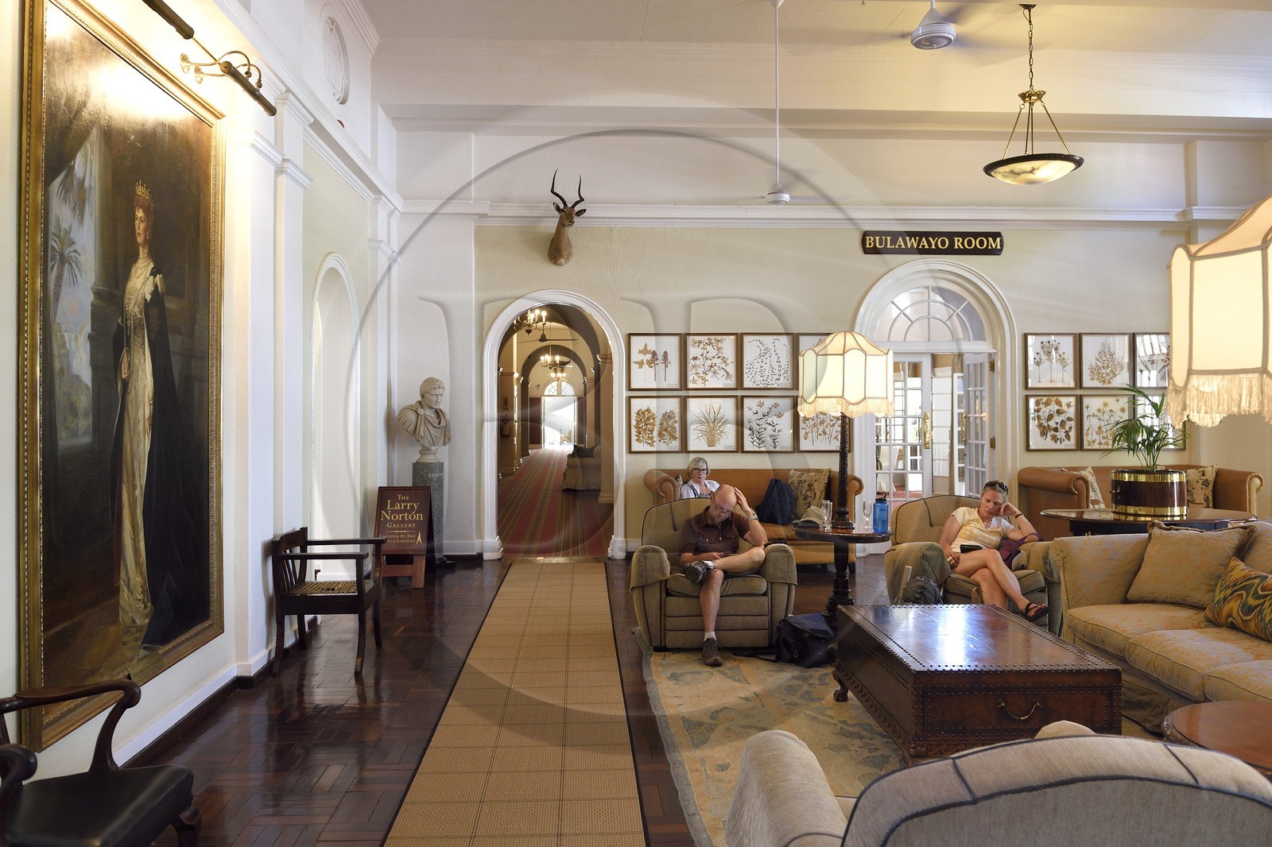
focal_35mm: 24
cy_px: 424
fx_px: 848
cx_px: 636
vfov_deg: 53.1
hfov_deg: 73.8
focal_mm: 24
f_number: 4
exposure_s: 1/40
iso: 800
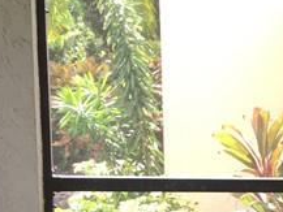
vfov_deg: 10.6
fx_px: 1121
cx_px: 649
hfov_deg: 12.0
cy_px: 274
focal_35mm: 137
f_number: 2.2
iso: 25
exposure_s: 1/120
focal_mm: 4.15
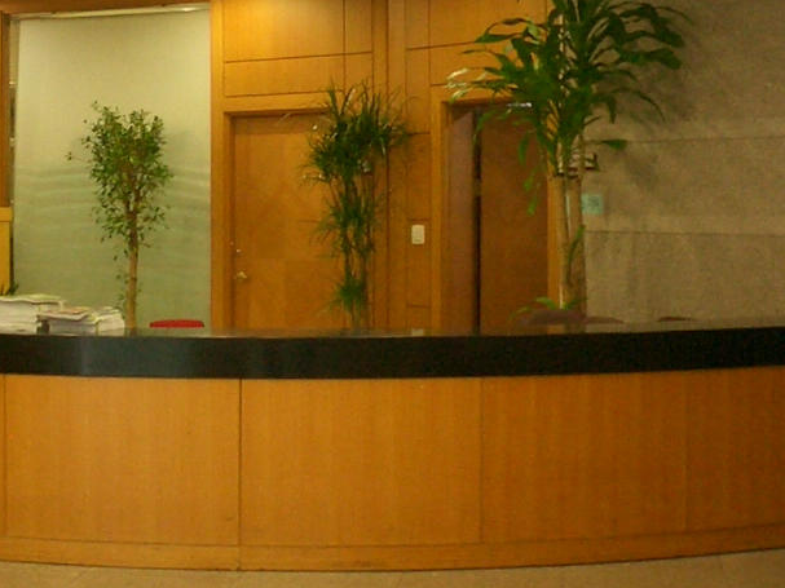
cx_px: 154
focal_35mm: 78
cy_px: 207
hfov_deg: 24.6
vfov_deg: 18.8
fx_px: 1768
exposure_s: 1/10
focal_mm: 5.6
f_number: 3.5
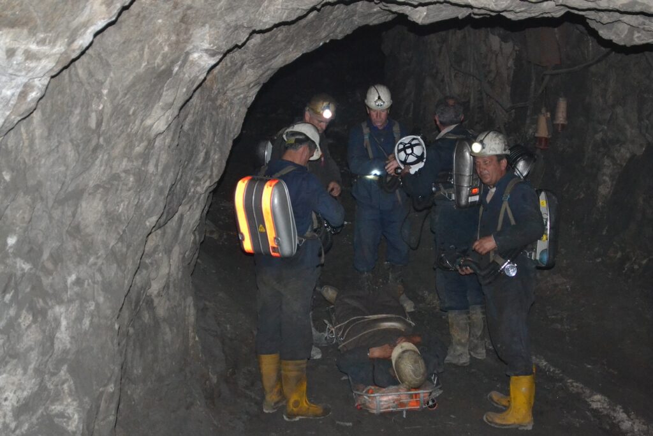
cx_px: 326
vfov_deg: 18.2
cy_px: 218
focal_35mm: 75
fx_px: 1361
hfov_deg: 27.0
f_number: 5.6
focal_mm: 50
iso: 3200
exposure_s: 1/60
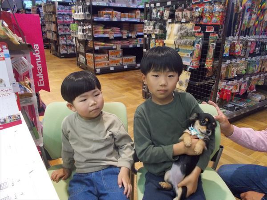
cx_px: 134
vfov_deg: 53.1
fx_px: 201
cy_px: 100
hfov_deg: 67.3
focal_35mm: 26
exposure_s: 1/125
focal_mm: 4.6
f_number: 3.2
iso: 720
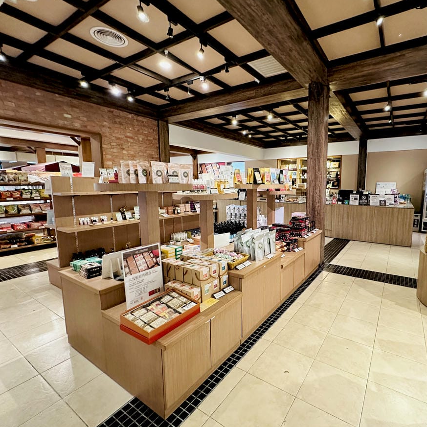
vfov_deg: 84.0
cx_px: 262
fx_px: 237
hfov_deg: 82.7
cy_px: 214
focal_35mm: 17
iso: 800
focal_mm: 2.22
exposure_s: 1/60
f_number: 2.2
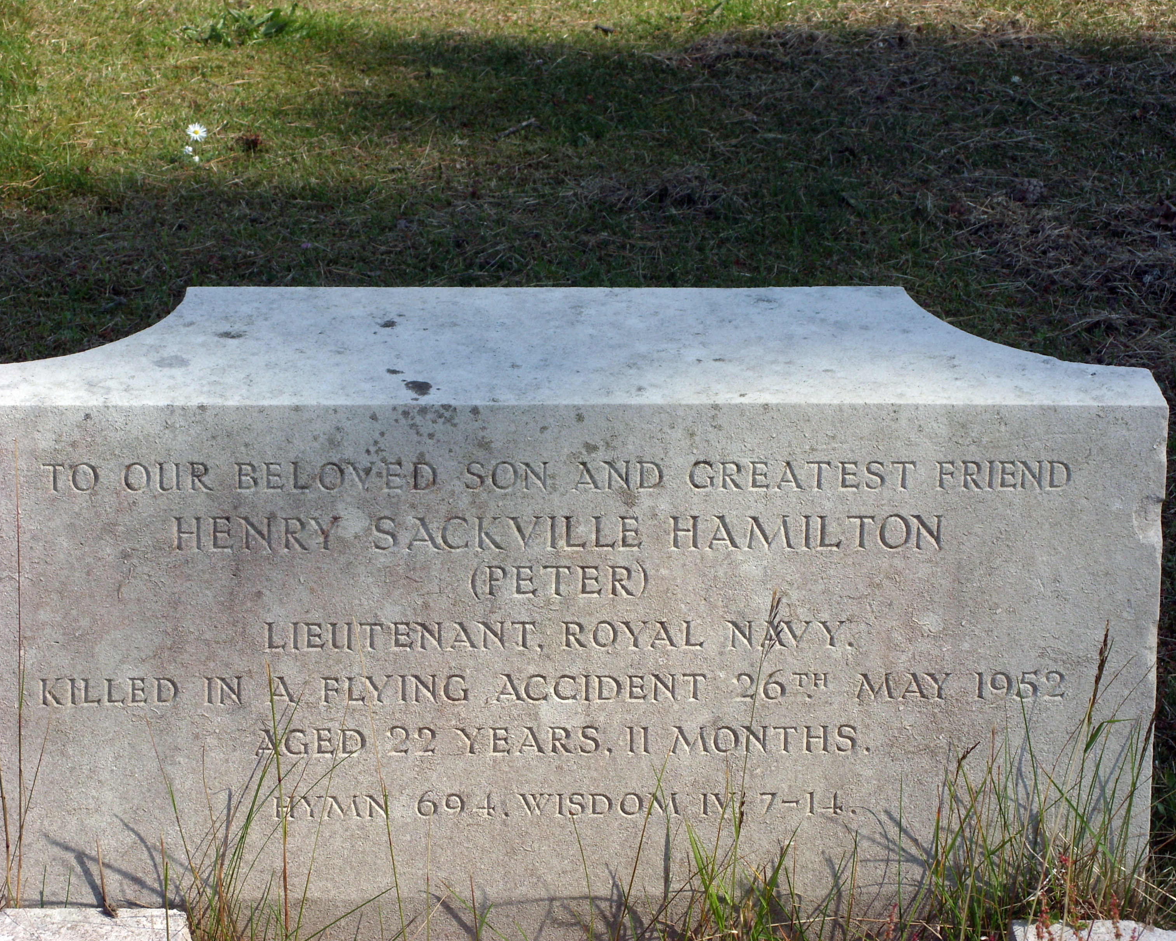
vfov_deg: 15.0
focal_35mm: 103
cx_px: 603
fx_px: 3585
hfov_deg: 18.6
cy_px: 469
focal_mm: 16.4
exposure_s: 1/323
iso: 50
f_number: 6
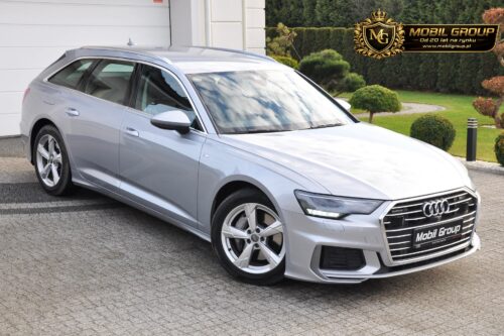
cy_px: 168
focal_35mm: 52
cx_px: 252
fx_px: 735
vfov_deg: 25.7
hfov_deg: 37.9
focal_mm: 35
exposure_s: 1/100
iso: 320
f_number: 10
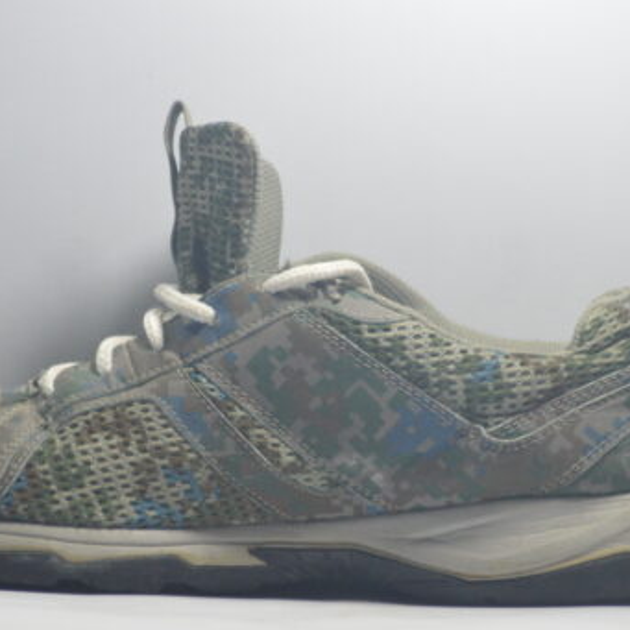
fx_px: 9678
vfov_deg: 3.7
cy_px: 367
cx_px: 242
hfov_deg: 3.7
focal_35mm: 470
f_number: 4.8
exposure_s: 1/500
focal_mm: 210
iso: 2000
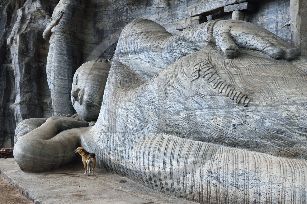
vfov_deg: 21.9
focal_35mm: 62
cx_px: 154
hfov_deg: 32.4
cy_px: 102
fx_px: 529
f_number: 6.3
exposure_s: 1/60
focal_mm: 62
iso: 1600
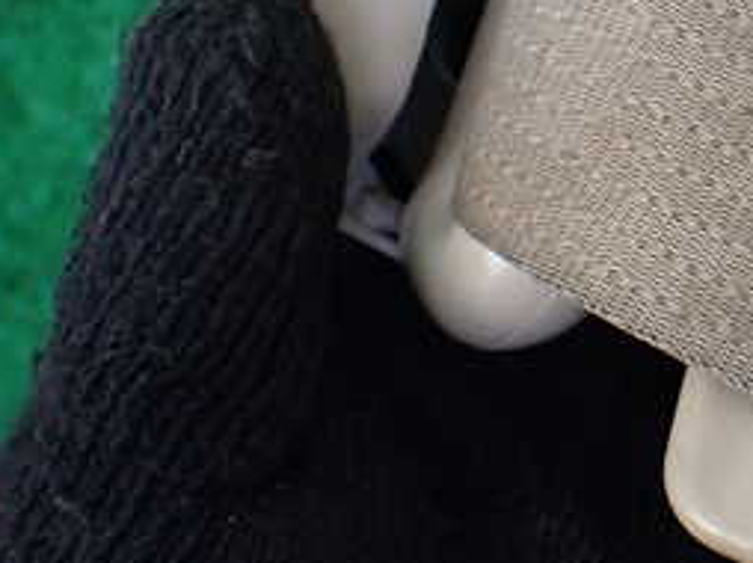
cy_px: 89
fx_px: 1543
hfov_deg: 25.6
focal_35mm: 71
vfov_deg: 20.4
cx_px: 809
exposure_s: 1/125
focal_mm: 5.4
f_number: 2.3
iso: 320
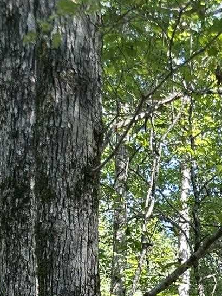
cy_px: 554
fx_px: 769
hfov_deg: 15.2
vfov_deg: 17.2
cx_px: 335
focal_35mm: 90
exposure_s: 1/121
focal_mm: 6.86
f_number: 1.78
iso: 80
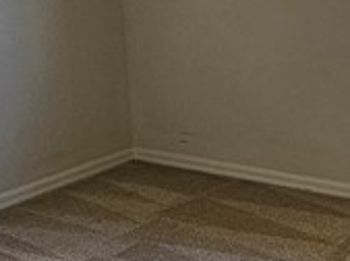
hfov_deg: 24.2
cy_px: 151
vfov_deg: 18.6
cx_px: 307
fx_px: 797
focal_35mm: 79
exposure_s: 1/120
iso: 64
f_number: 2.2
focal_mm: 2.2
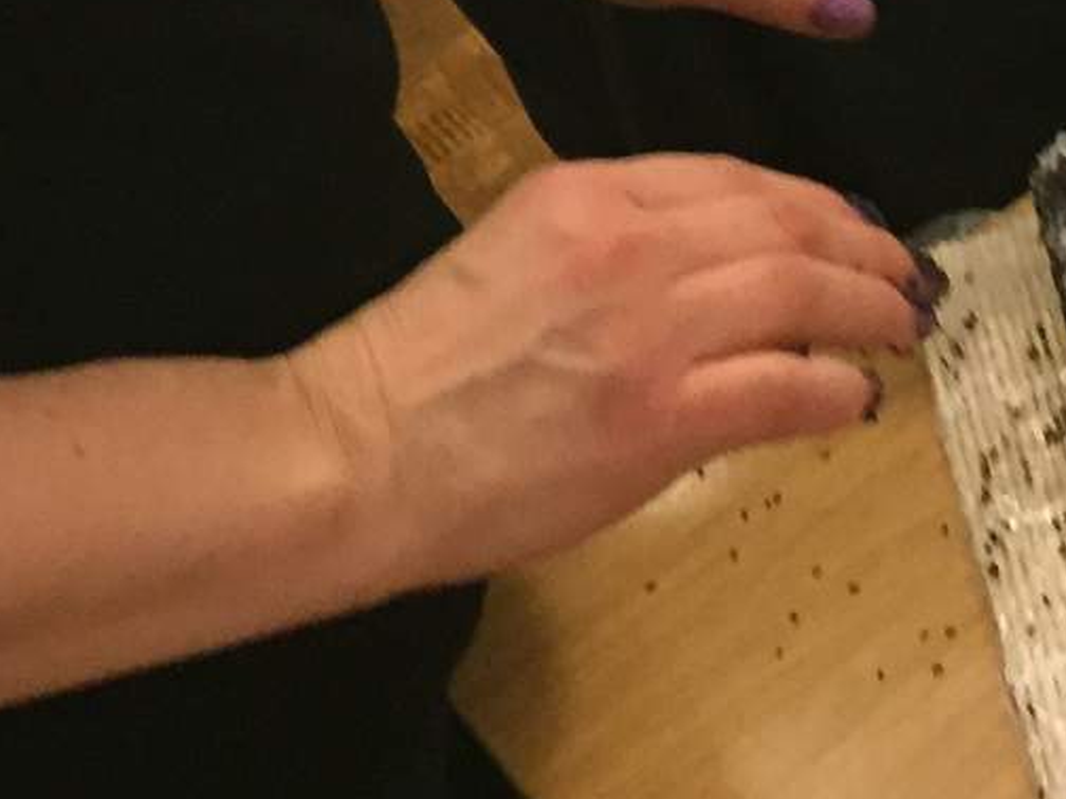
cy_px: -541
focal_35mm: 115
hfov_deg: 17.1
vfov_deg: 12.0
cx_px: 575
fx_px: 3541
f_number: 2.2
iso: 250
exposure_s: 1/25
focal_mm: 4.15
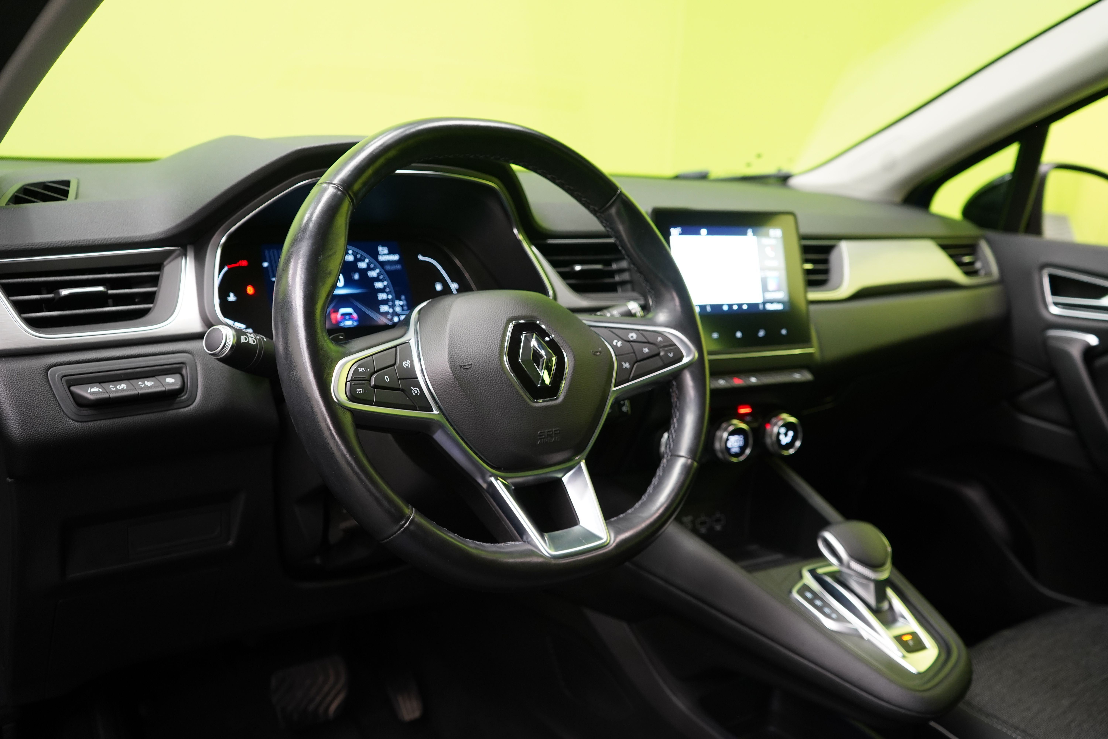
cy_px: 370
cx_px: 554
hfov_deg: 60.3
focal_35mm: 31
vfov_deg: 42.3
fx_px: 954
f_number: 5
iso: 1250
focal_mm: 31
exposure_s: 1/25
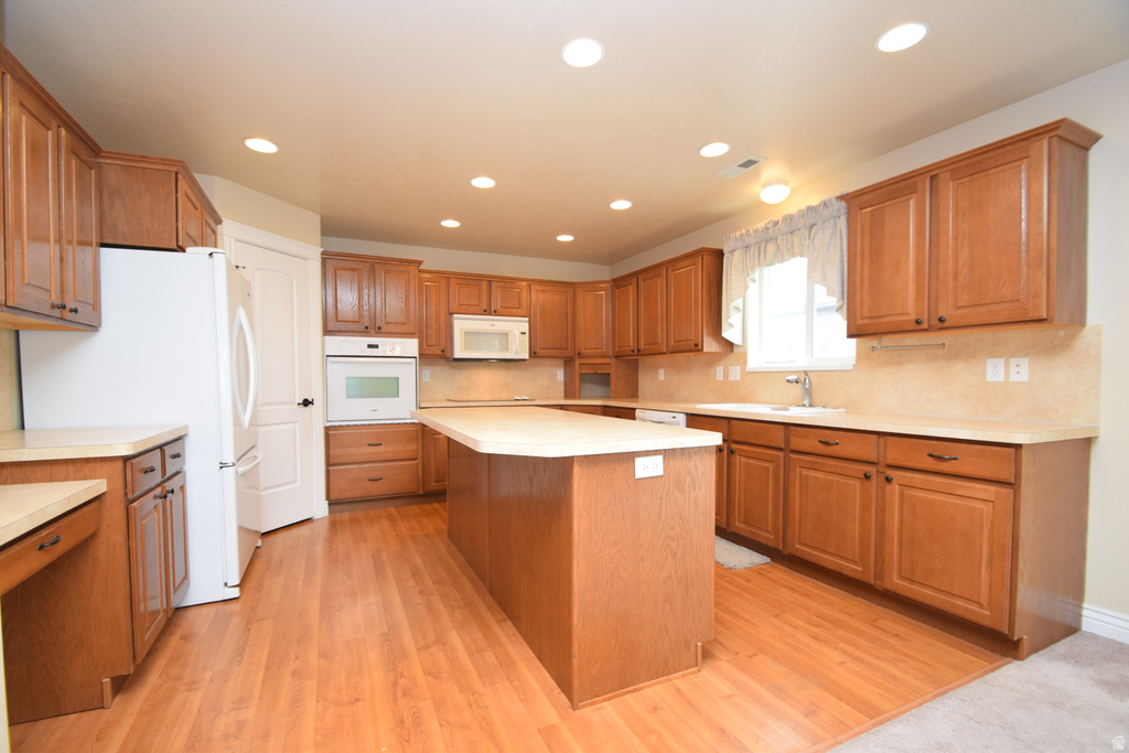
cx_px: 564
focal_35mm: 15
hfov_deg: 100.4
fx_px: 470
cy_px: 376
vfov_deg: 77.3
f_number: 5
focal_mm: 10
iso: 800
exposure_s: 1/100
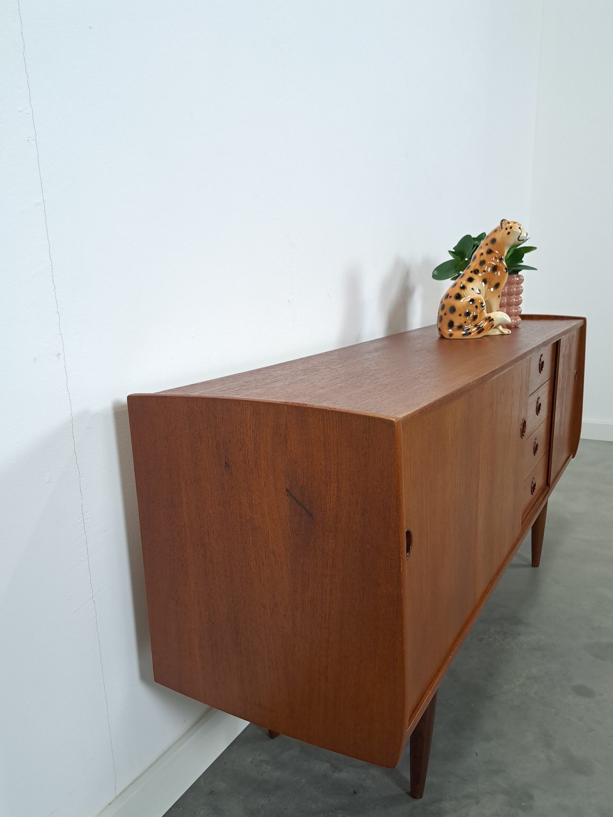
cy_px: 429
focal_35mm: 26
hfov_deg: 53.1
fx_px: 614
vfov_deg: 67.3
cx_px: 302
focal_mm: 5.23
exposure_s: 1/100
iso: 400
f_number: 1.8
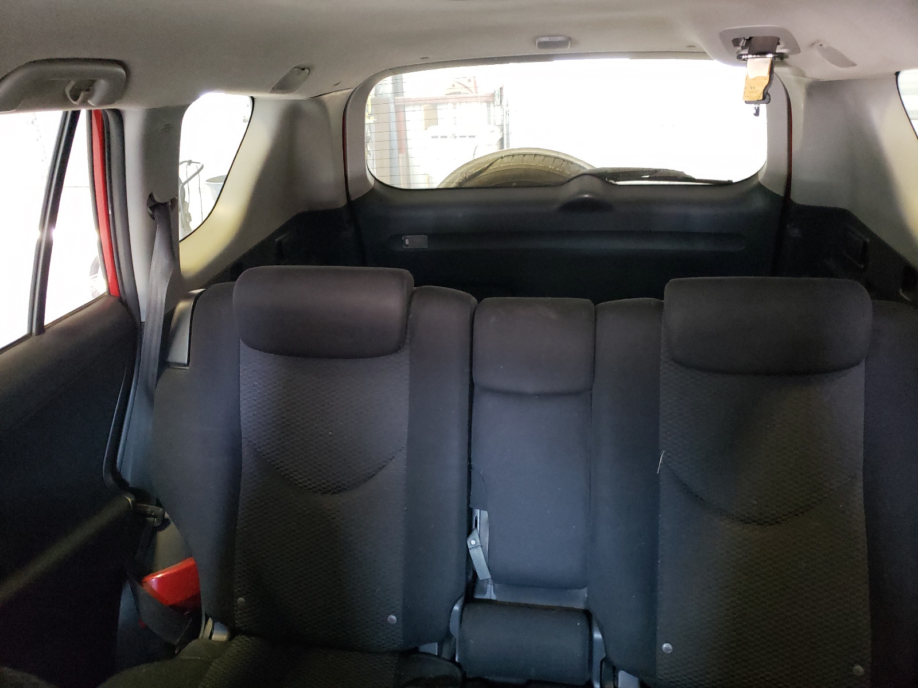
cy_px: 344
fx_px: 690
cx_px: 459
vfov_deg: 53.1
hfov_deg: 67.3
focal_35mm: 26
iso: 600
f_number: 1.5
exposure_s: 1/24
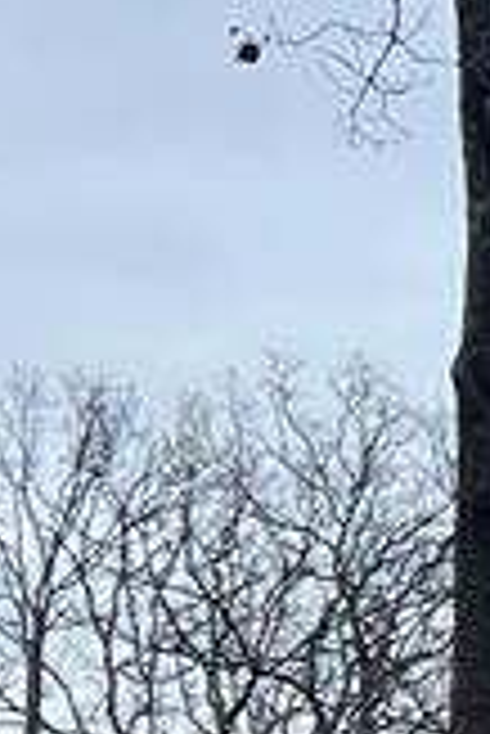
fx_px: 5399
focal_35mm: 265
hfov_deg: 4.3
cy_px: 937
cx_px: 2706
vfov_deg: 7.7
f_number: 1.5
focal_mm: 5.7
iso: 50
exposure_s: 1/1266
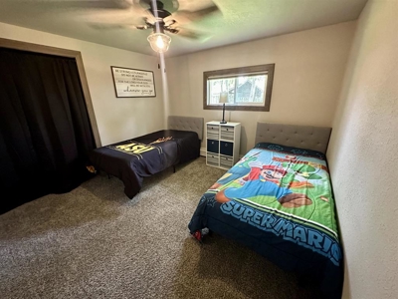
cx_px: 199
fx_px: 161
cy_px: 150
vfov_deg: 85.7
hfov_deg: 102.1
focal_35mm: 14
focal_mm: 2.22
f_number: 2.2
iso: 1000
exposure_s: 1/60
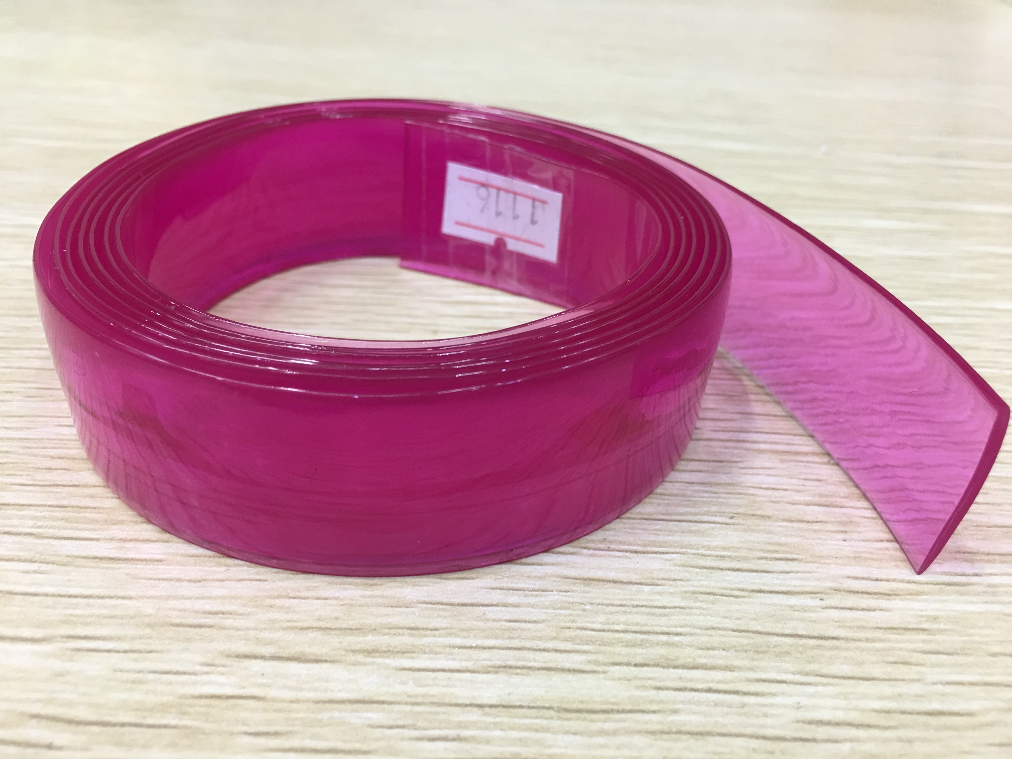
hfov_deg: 61.7
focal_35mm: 29
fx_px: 848
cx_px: 506
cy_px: 380
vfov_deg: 48.2
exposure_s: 1/17
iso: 50
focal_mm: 4.15
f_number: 2.2
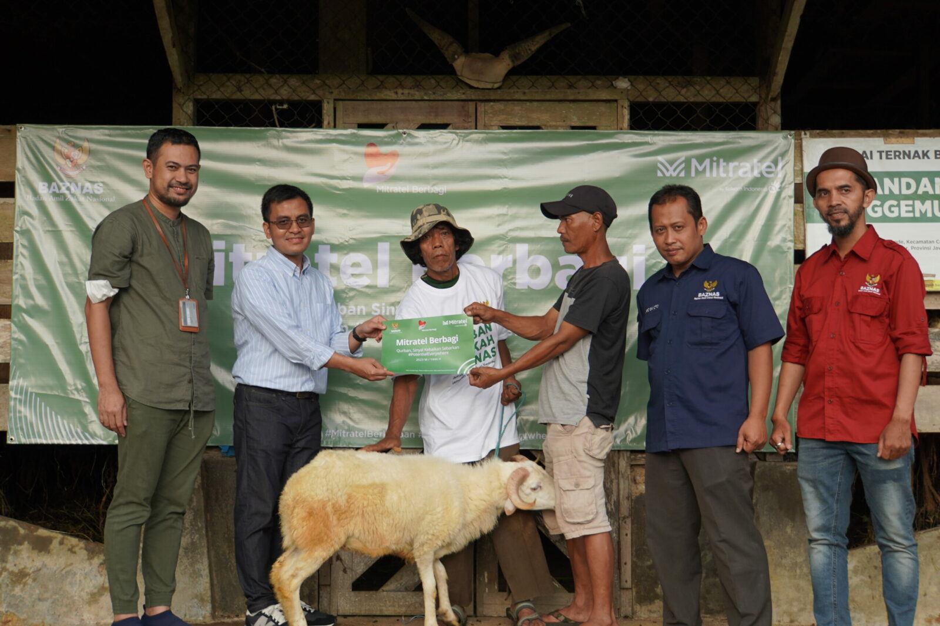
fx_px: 1592
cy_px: 313
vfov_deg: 22.3
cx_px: 470
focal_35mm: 61
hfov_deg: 32.9
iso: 125
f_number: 5
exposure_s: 1/160
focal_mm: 41
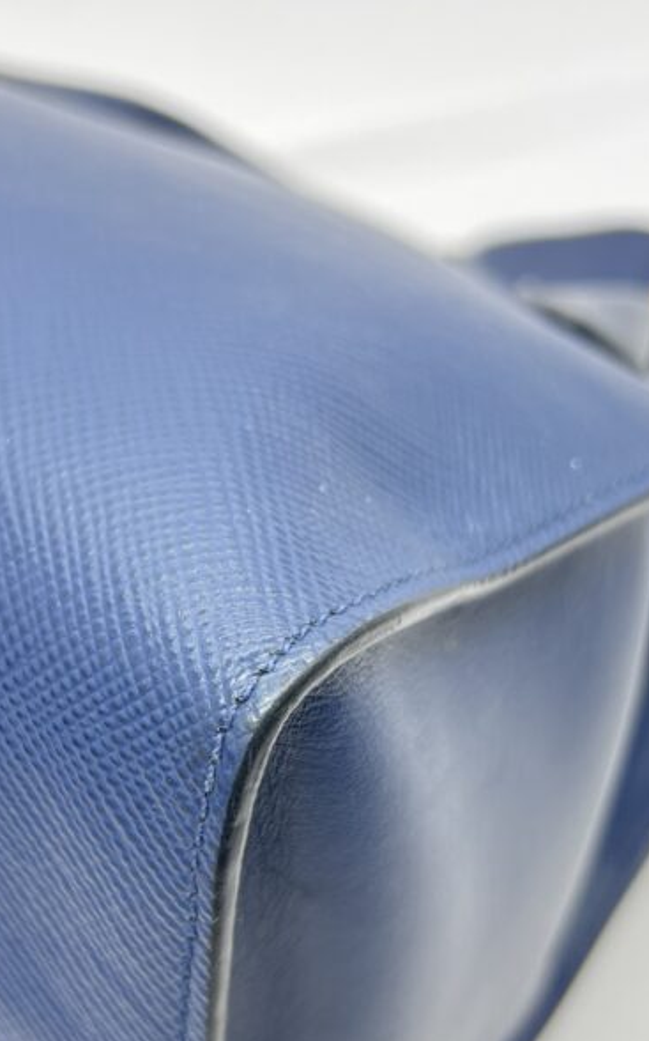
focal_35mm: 48
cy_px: 609
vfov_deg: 41.7
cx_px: 262
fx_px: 1360
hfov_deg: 26.8
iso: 125
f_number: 1.5
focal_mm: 5.7
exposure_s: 1/100
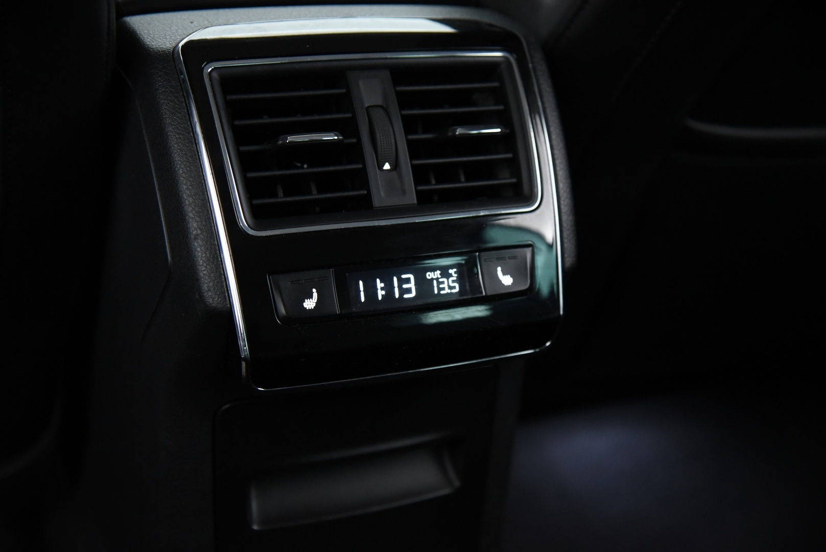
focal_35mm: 58
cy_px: 276
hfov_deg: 34.5
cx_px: 413
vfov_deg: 23.4
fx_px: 1331
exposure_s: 1/20
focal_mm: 58
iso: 4000
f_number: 4
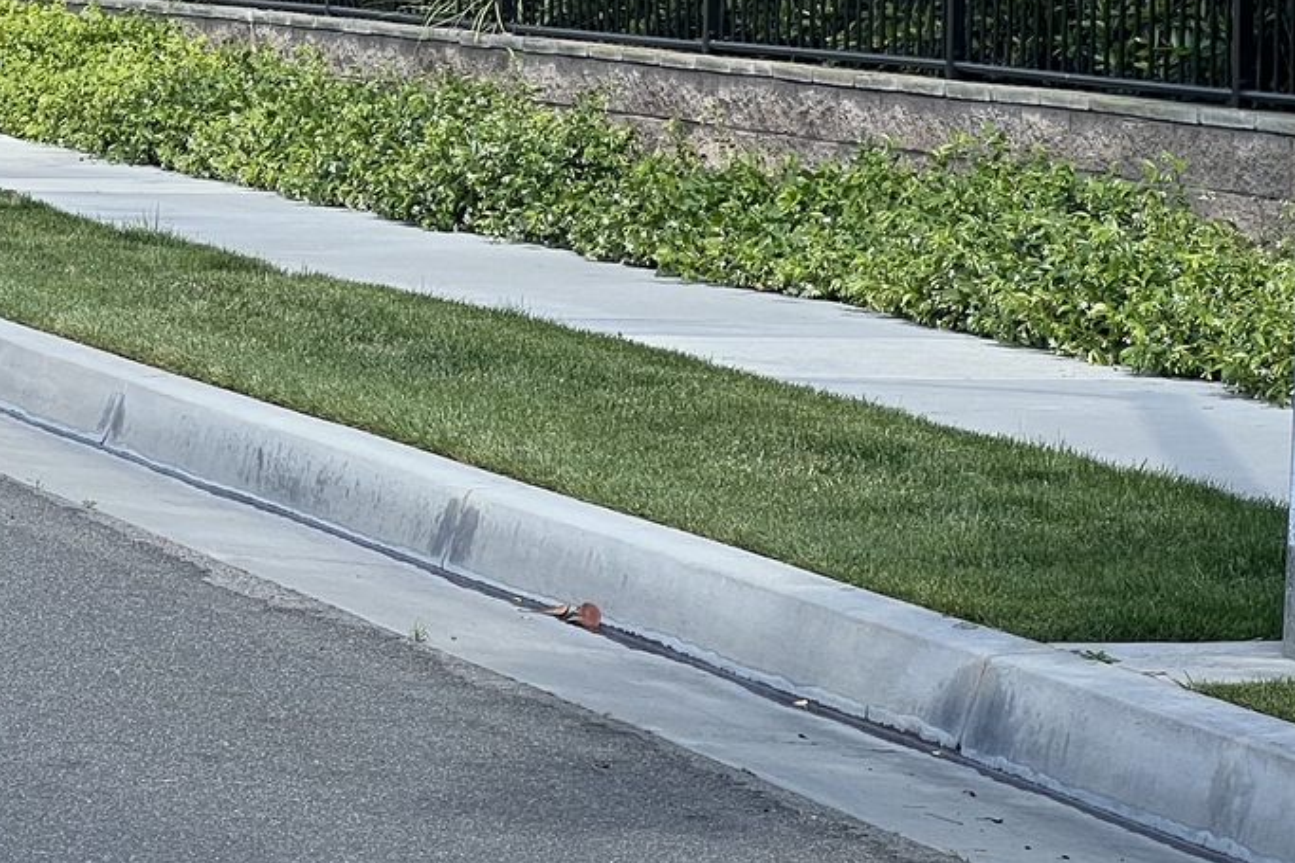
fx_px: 6329
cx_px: 34
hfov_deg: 11.6
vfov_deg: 7.8
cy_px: -26
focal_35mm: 176
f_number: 2.8
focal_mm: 9
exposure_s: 1/341
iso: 32
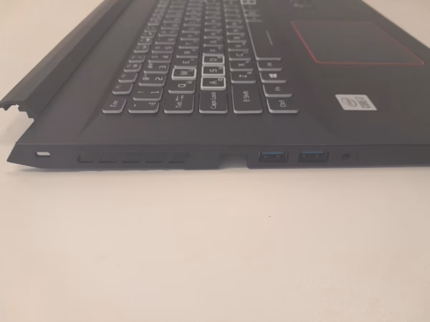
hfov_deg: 65.3
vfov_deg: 51.4
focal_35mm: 27
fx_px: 335
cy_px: 161
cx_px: 215
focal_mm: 4
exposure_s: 1/60
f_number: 1.8
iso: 80
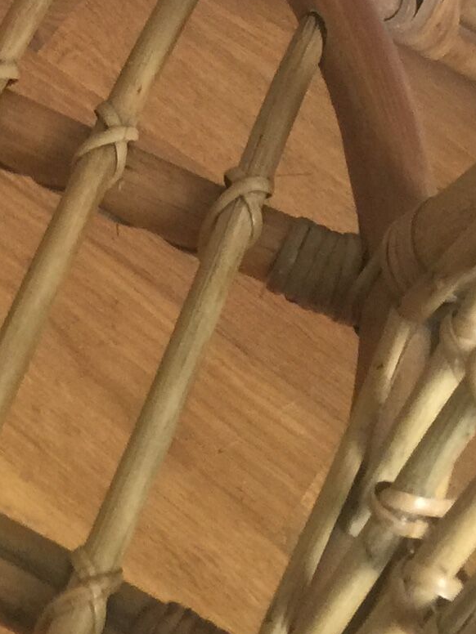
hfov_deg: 11.7
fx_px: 2237
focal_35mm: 122
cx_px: -204
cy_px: -453
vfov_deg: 14.5
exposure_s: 1/33
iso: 50
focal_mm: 4.15
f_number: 2.2
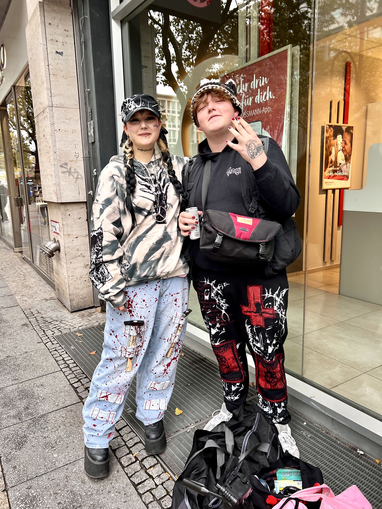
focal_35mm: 26
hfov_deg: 53.1
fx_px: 383
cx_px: 191
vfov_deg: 67.3
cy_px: 254
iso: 32
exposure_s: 1/121
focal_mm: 5.7
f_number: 1.5
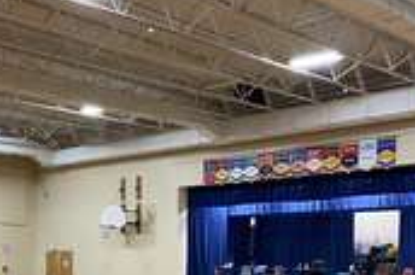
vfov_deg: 20.9
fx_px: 725
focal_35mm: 63
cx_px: 157
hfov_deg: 31.8
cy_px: 258
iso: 200
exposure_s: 1/60
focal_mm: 4.25
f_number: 1.8
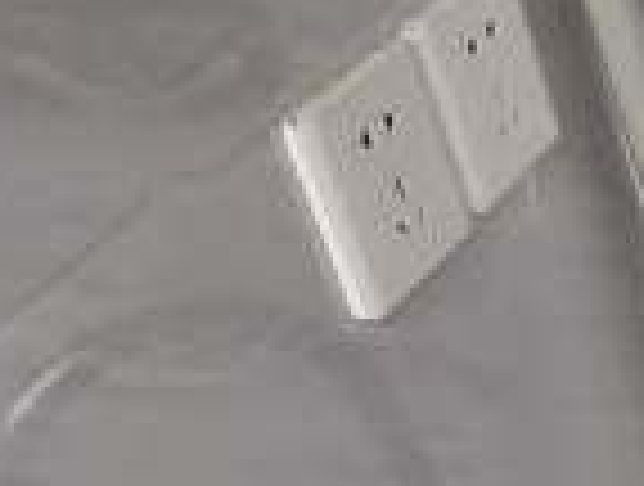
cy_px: 297
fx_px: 1977
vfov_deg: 14.0
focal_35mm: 106
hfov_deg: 13.2
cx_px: 1599
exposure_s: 1/100
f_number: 2.2
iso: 100
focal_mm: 2.26
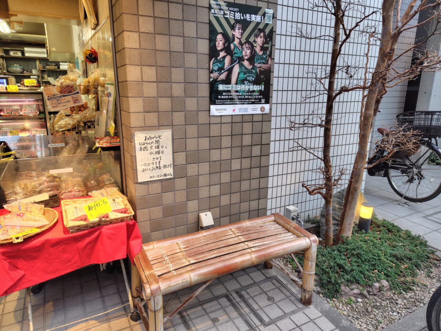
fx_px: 293
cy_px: 166
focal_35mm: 23
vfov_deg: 58.9
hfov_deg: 73.9
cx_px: 220
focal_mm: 5.6
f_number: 1.9
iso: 192
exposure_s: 1/60
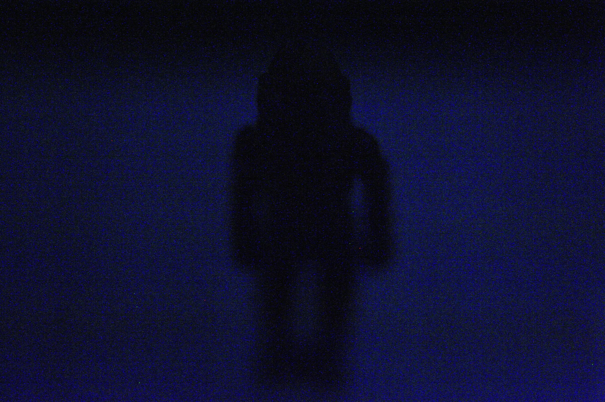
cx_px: 302
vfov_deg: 31.1
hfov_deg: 45.5
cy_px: 201
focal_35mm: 43
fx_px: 722
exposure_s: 1/15
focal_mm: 43
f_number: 3.5
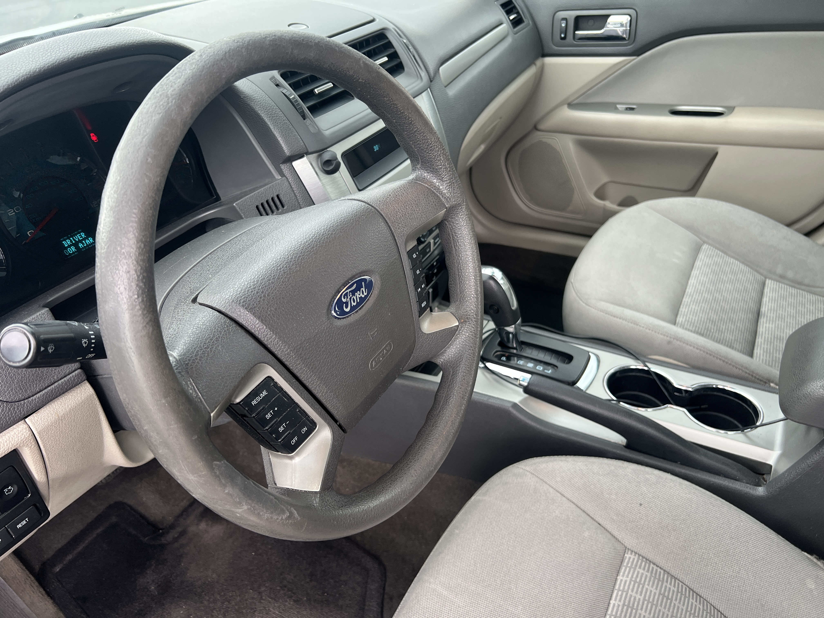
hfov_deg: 67.3
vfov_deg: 53.1
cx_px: 412
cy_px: 309
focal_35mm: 26
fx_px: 619
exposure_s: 1/121
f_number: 1.5
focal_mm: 5.7
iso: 100
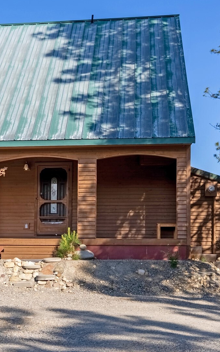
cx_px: 49
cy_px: 169
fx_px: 498
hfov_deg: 24.6
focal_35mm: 52
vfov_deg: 38.9
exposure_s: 1/8000
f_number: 7.1
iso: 100
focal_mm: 32.6
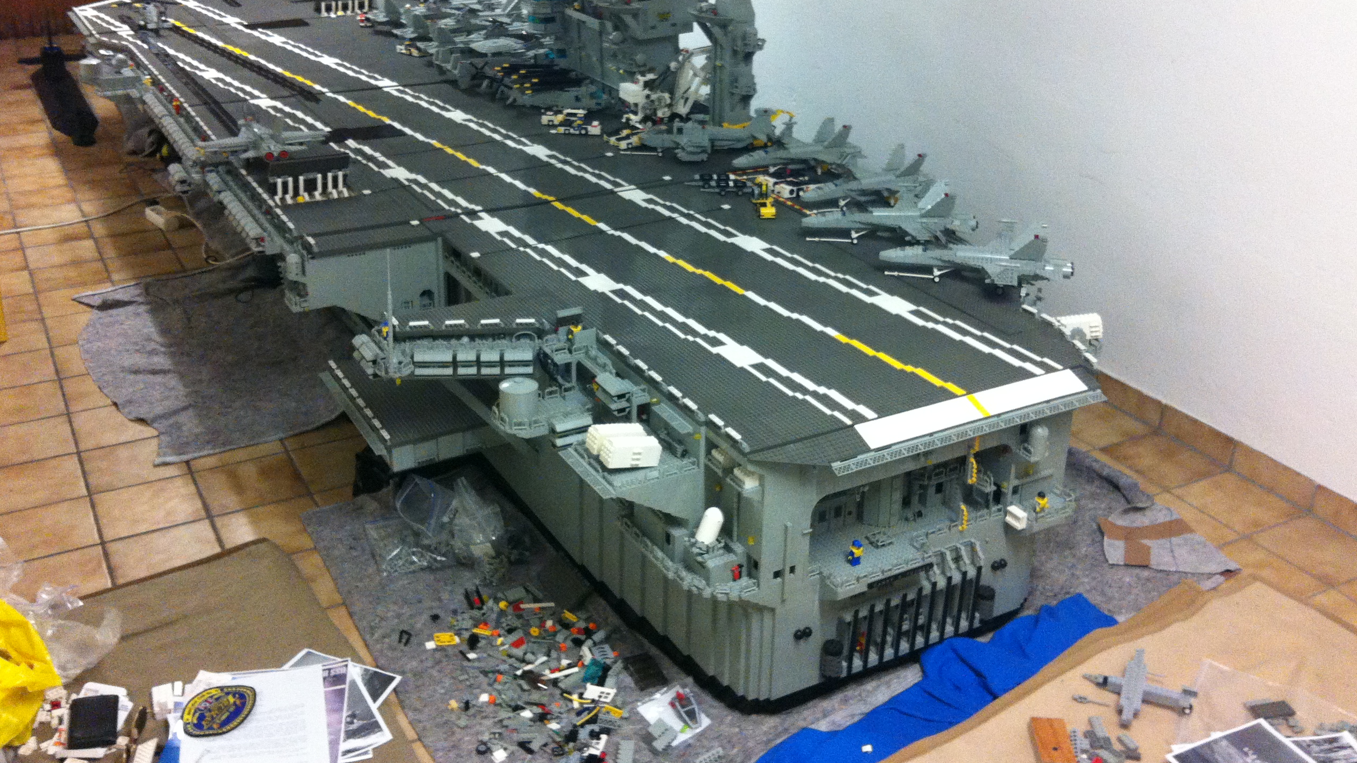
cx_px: 666
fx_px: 1403
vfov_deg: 30.3
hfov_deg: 51.6
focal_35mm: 39
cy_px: 287
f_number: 2.8
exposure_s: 1/15
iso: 250
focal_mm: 3.85
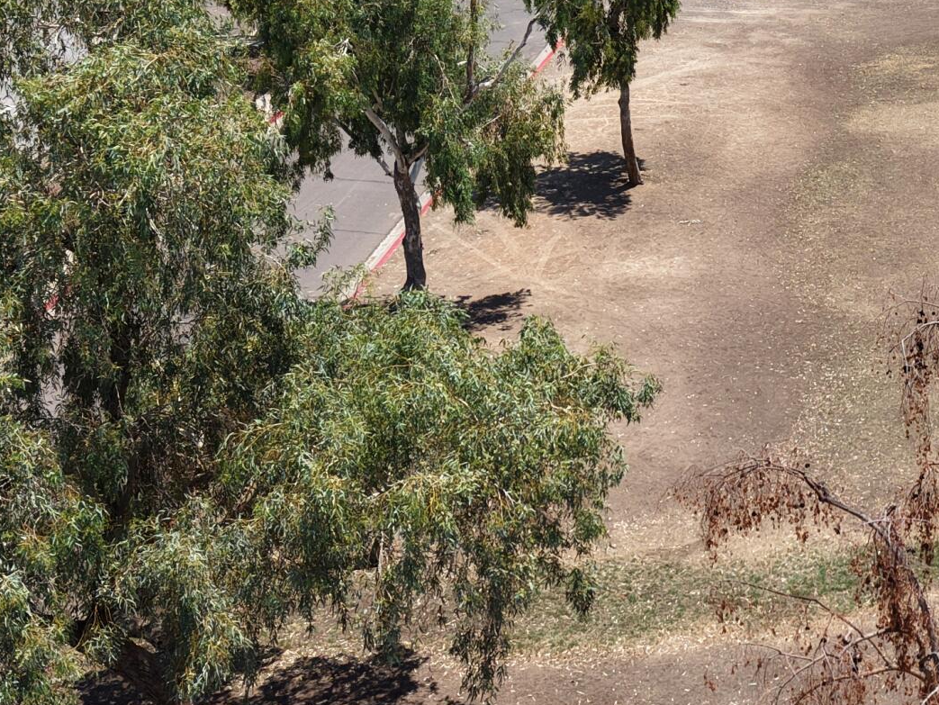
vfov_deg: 21.2
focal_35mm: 69
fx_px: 1872
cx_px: 944
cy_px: 181
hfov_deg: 26.6
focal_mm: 8.67
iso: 140
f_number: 1.8
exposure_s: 1/4000
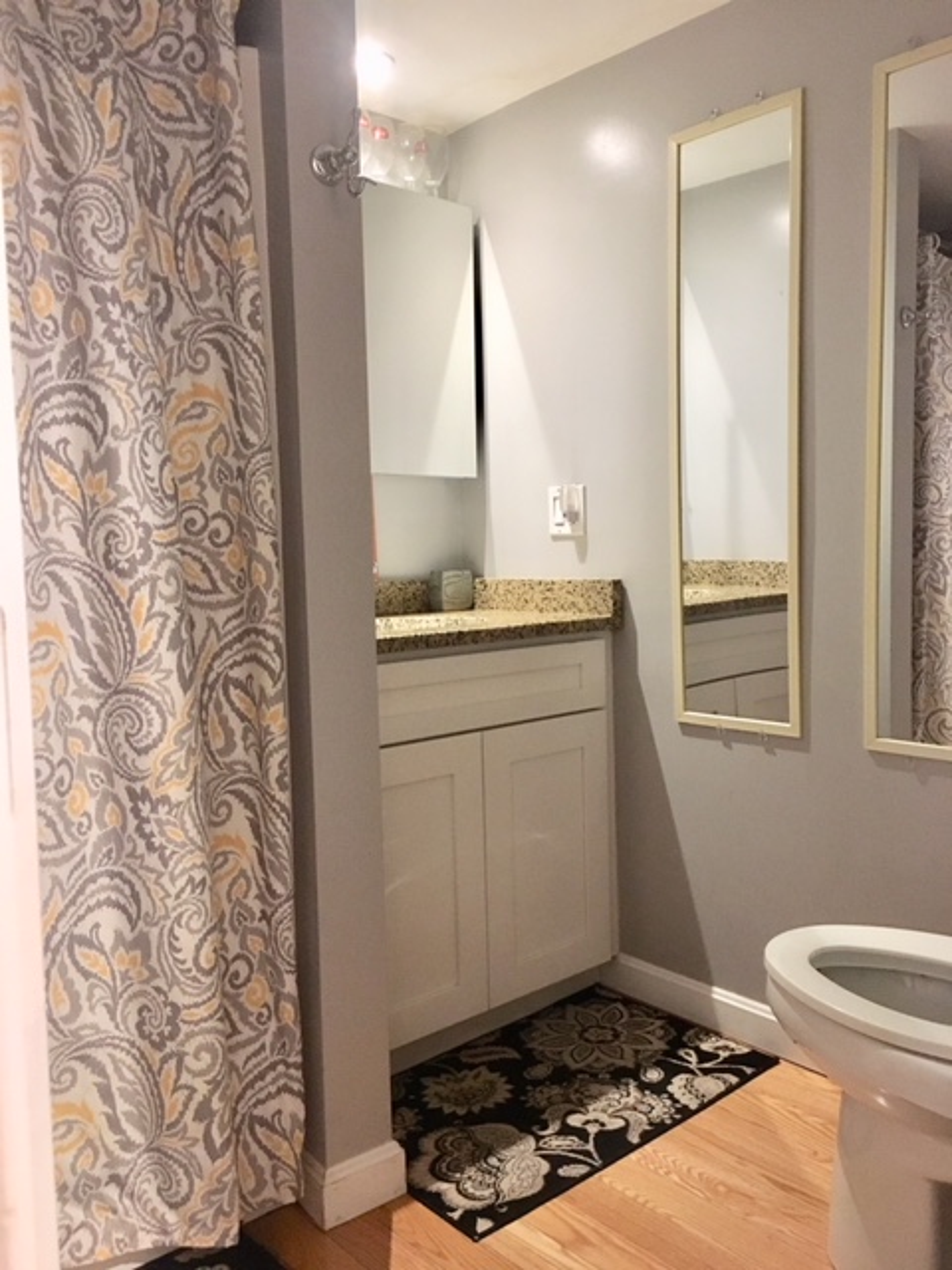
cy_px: 635
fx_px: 1063
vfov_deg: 61.7
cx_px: 476
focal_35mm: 29
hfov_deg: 48.2
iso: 200
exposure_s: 1/30
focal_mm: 4.15
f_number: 2.2
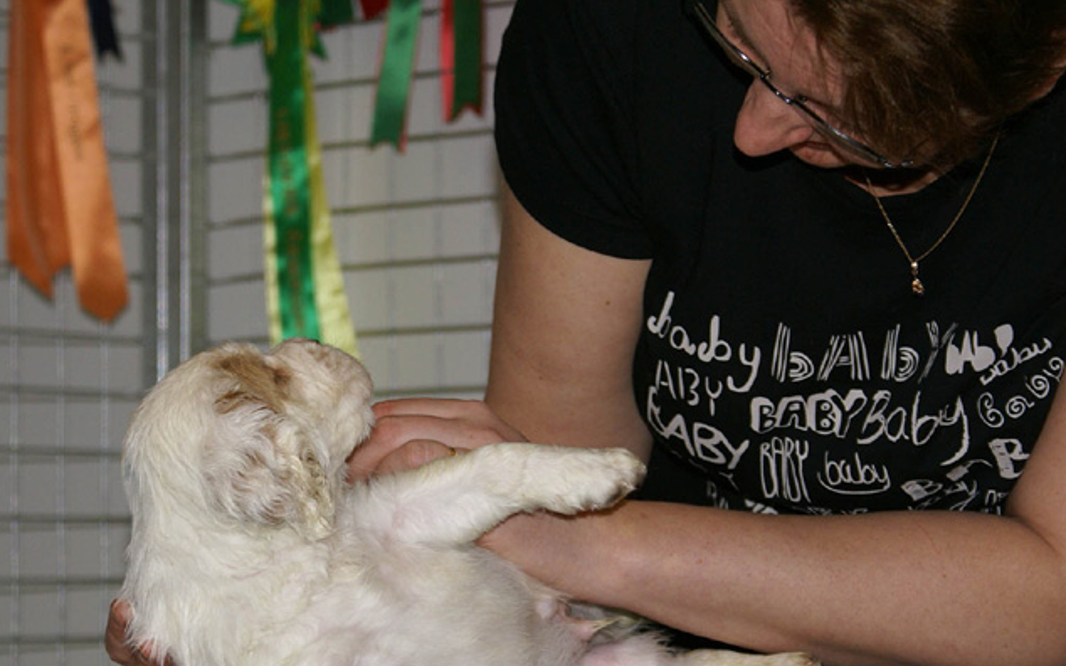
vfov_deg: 9.7
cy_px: 406
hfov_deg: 15.5
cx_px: 526
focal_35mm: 135
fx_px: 3921
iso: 400
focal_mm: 70
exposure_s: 1/125
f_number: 5.6
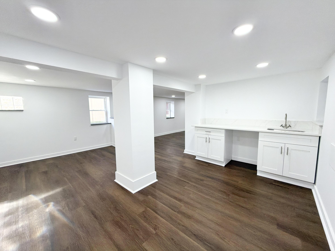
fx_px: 135
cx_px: 168
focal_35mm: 14
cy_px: 126
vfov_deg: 85.7
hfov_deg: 102.1
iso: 125
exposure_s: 1/120
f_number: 2.2
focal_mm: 2.22
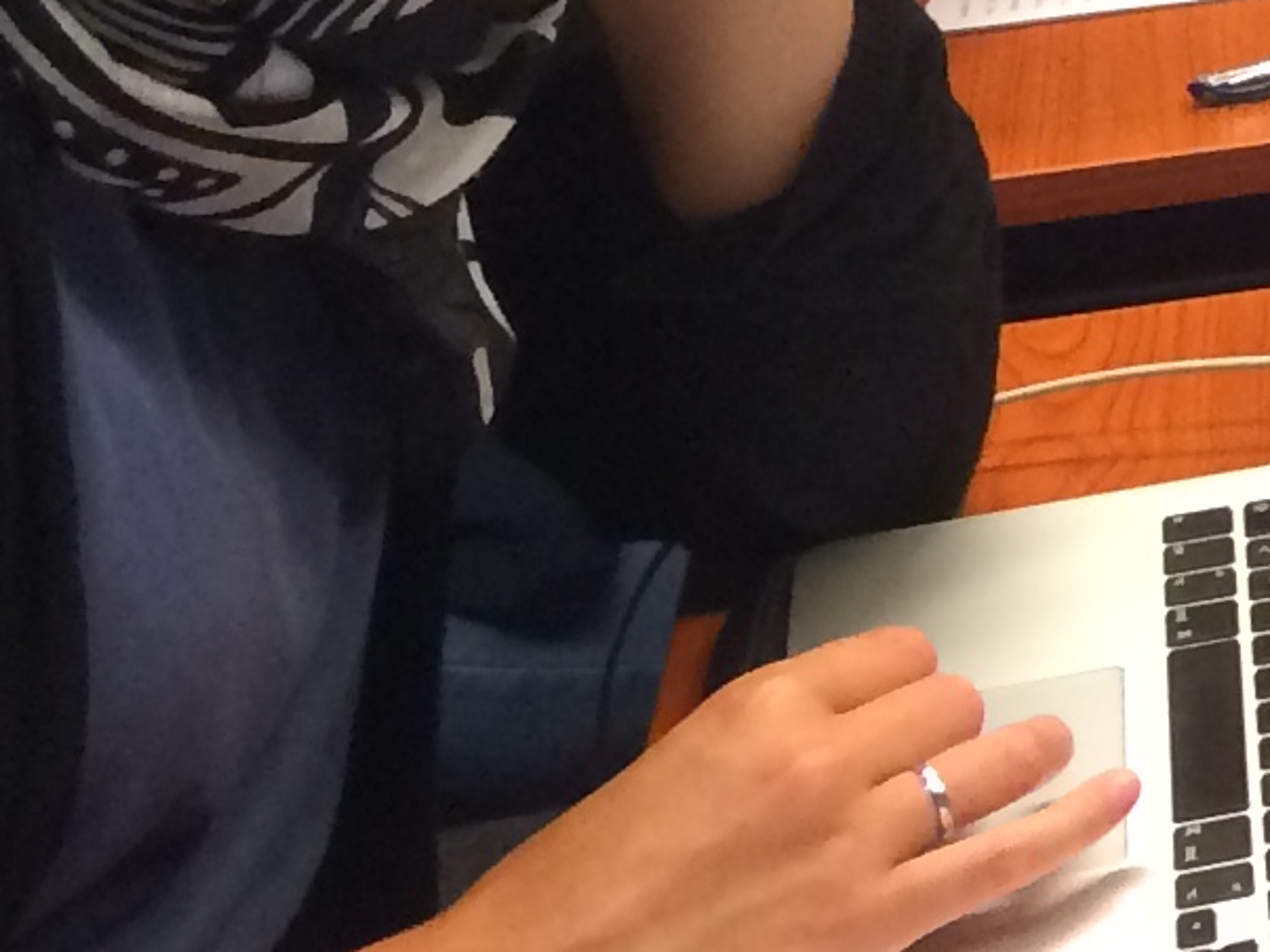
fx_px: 5759
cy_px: -685
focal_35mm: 157
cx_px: 3241
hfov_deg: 10.5
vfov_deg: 9.1
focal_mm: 4.15
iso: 64
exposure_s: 1/30
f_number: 2.2
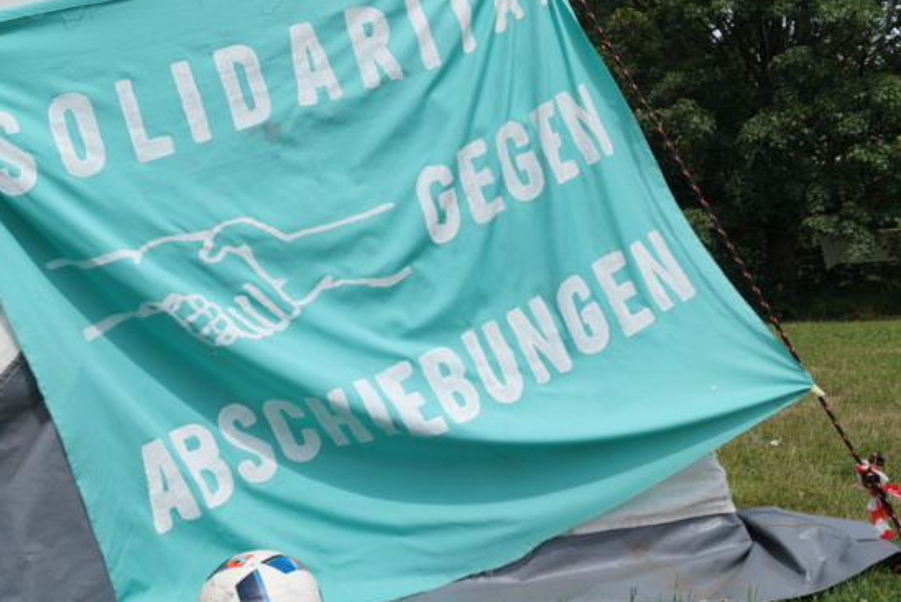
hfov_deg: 46.4
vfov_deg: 31.9
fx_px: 1052
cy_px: 279
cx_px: 450
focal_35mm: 42
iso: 100
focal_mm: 22
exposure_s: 1/500
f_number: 7.1
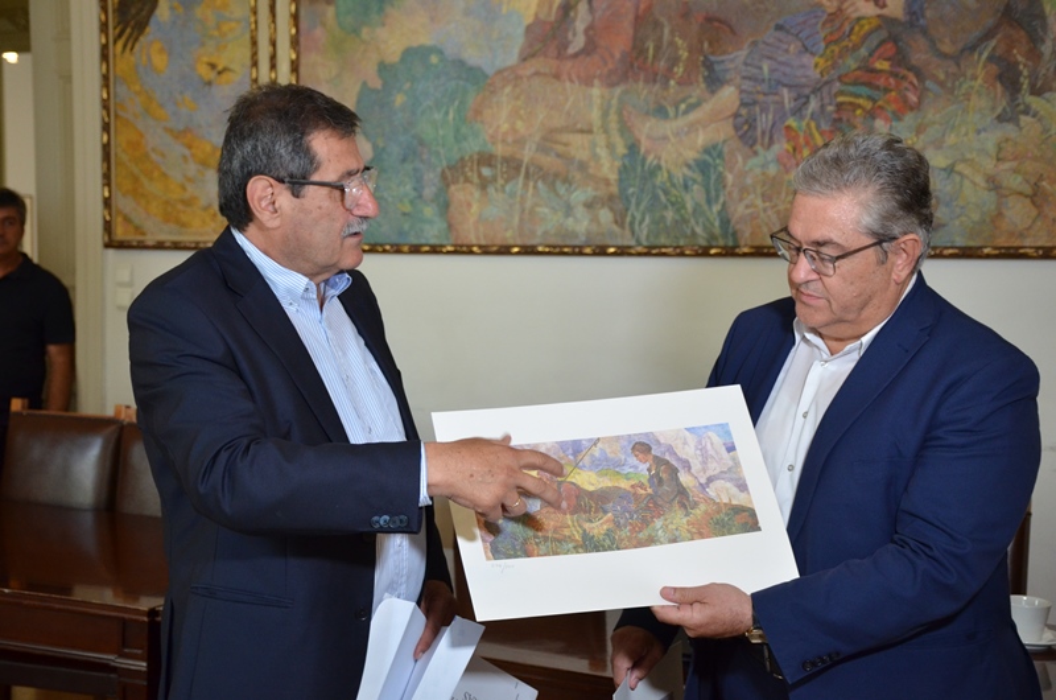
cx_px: 528
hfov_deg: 37.9
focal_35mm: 52
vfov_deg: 25.6
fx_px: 1537
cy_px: 350
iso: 1250
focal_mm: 35
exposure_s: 1/125
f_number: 4.2
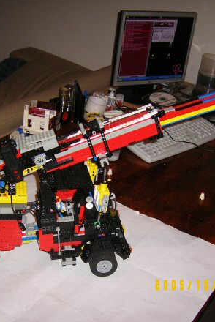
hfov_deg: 26.5
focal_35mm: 51
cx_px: 108
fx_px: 456
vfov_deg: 38.9
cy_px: 160
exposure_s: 1/60
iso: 100
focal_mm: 60
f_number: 2.8
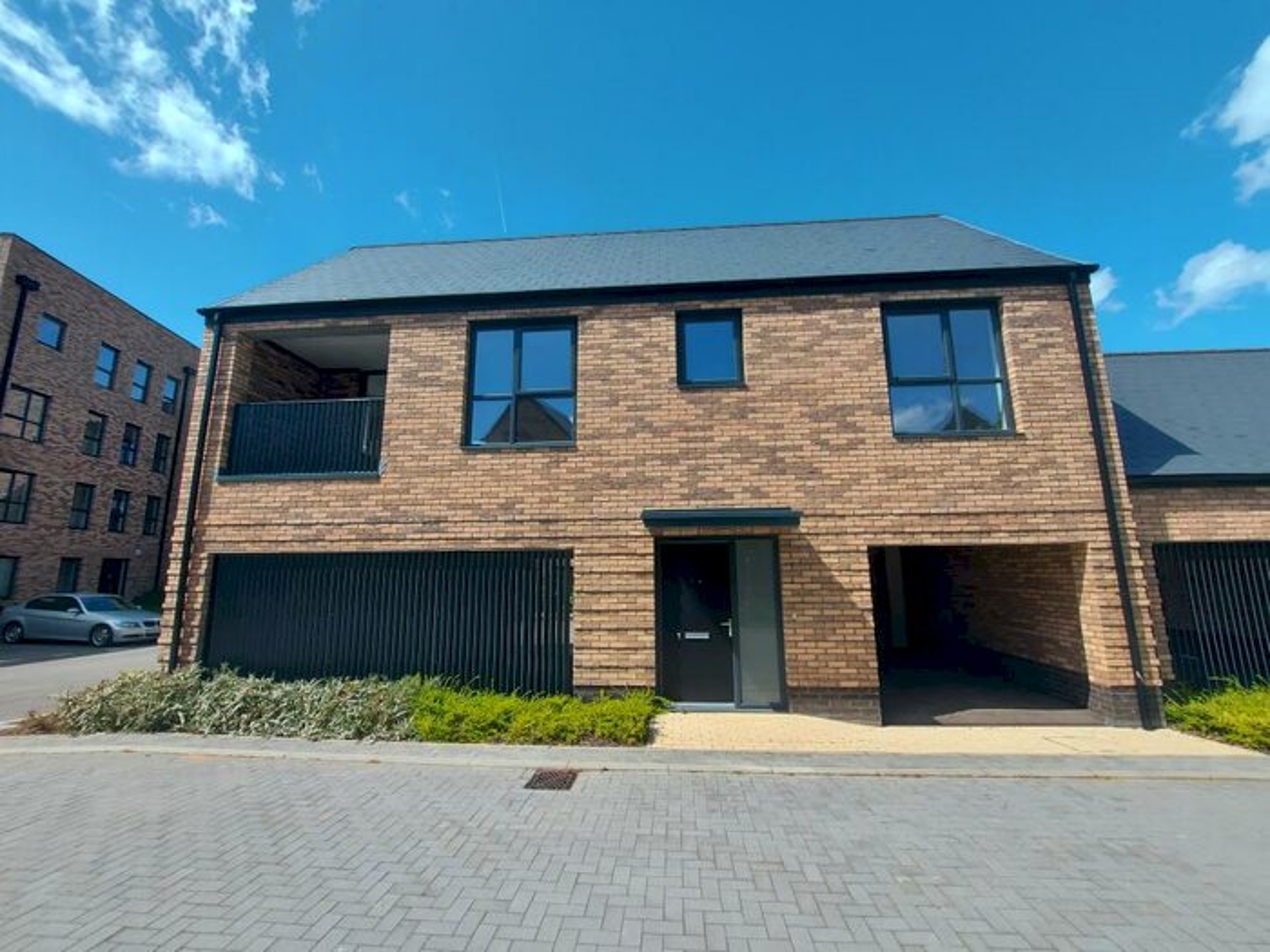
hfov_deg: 106.2
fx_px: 477
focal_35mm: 13
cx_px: 635
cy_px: 476
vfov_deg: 89.9
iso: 50
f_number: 2.2
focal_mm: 1.74
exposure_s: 1/1399
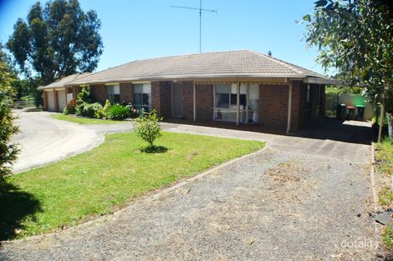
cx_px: 196
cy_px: 130
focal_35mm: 30
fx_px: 327
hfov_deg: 61.9
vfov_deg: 43.6
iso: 100
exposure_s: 1/250
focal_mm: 20
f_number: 8
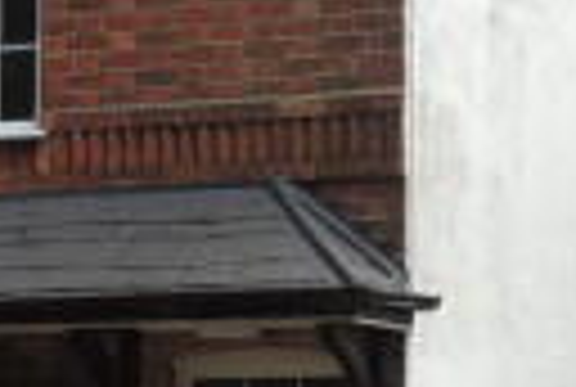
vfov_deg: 6.8
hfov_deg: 10.0
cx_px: -29
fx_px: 3256
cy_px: 115
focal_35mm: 203
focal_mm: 7.6
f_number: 3.4
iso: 100
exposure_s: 1/200
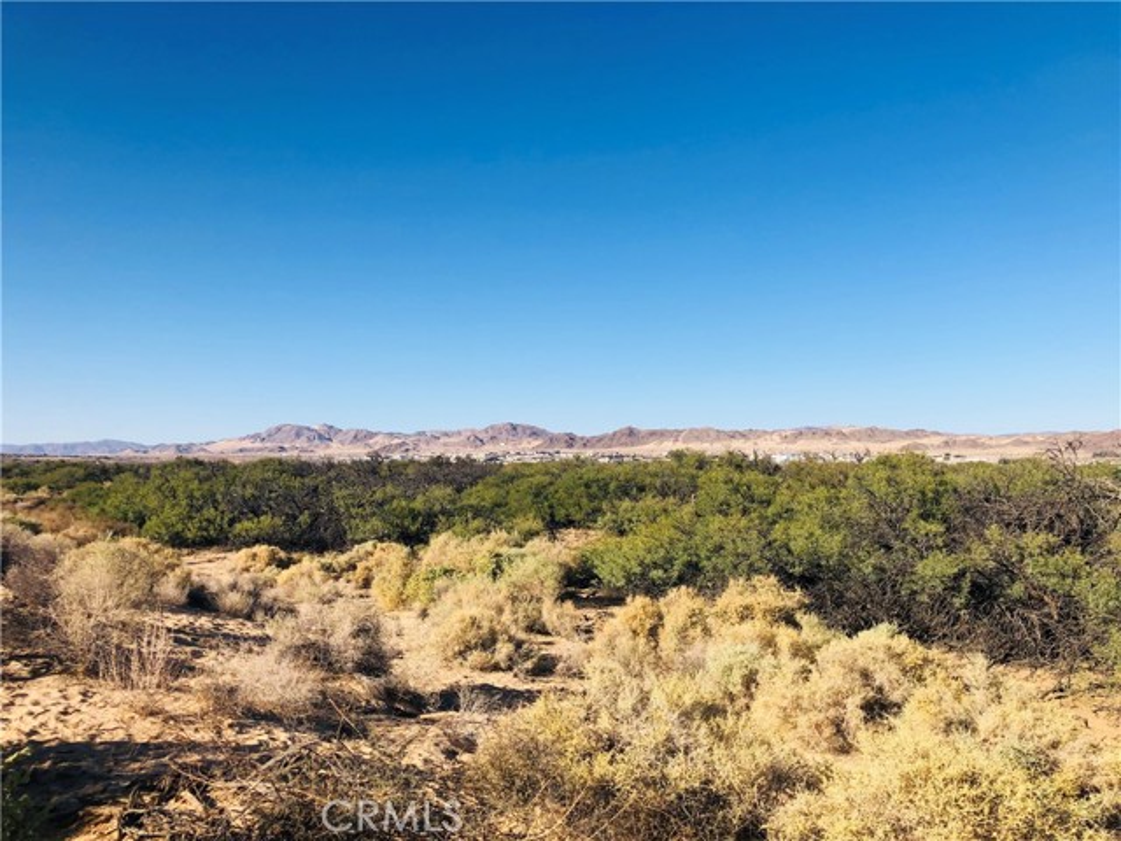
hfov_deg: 63.4
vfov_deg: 49.7
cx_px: 560
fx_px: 907
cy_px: 420
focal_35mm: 28
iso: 20
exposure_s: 1/2404
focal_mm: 4
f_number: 1.8
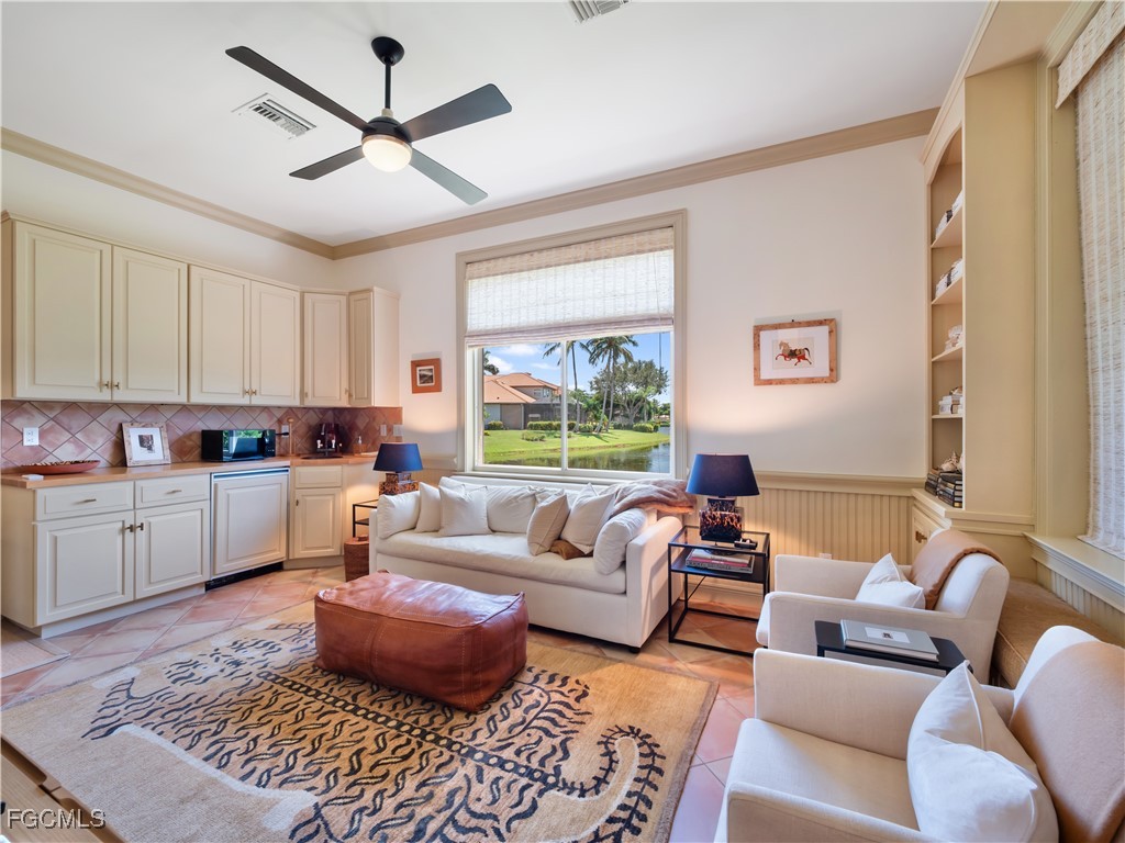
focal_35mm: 14
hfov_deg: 102.1
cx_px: 562
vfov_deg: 85.7
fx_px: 455
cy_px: 422
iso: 200
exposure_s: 1/5
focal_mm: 7
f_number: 7.1
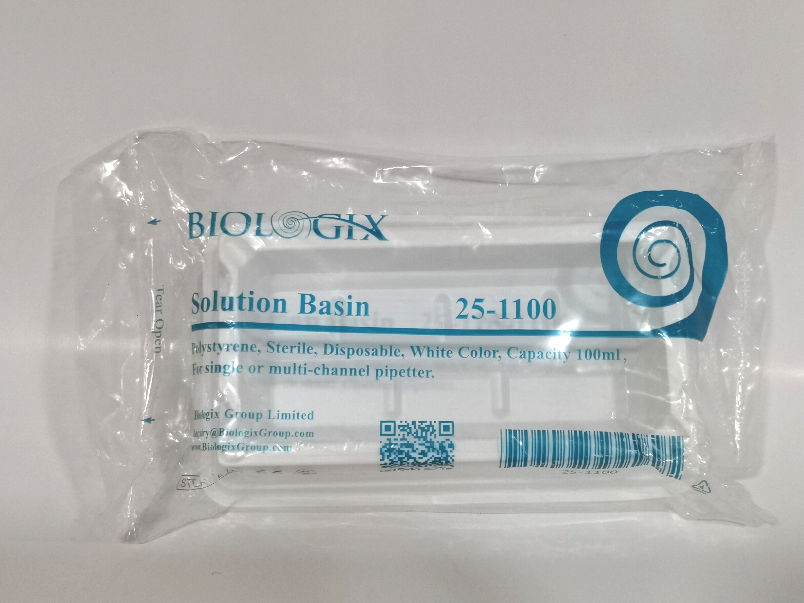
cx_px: 402
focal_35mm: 52
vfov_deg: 28.0
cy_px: 302
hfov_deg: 36.8
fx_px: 1208
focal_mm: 4.75
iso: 200
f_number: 1.8
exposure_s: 1/100
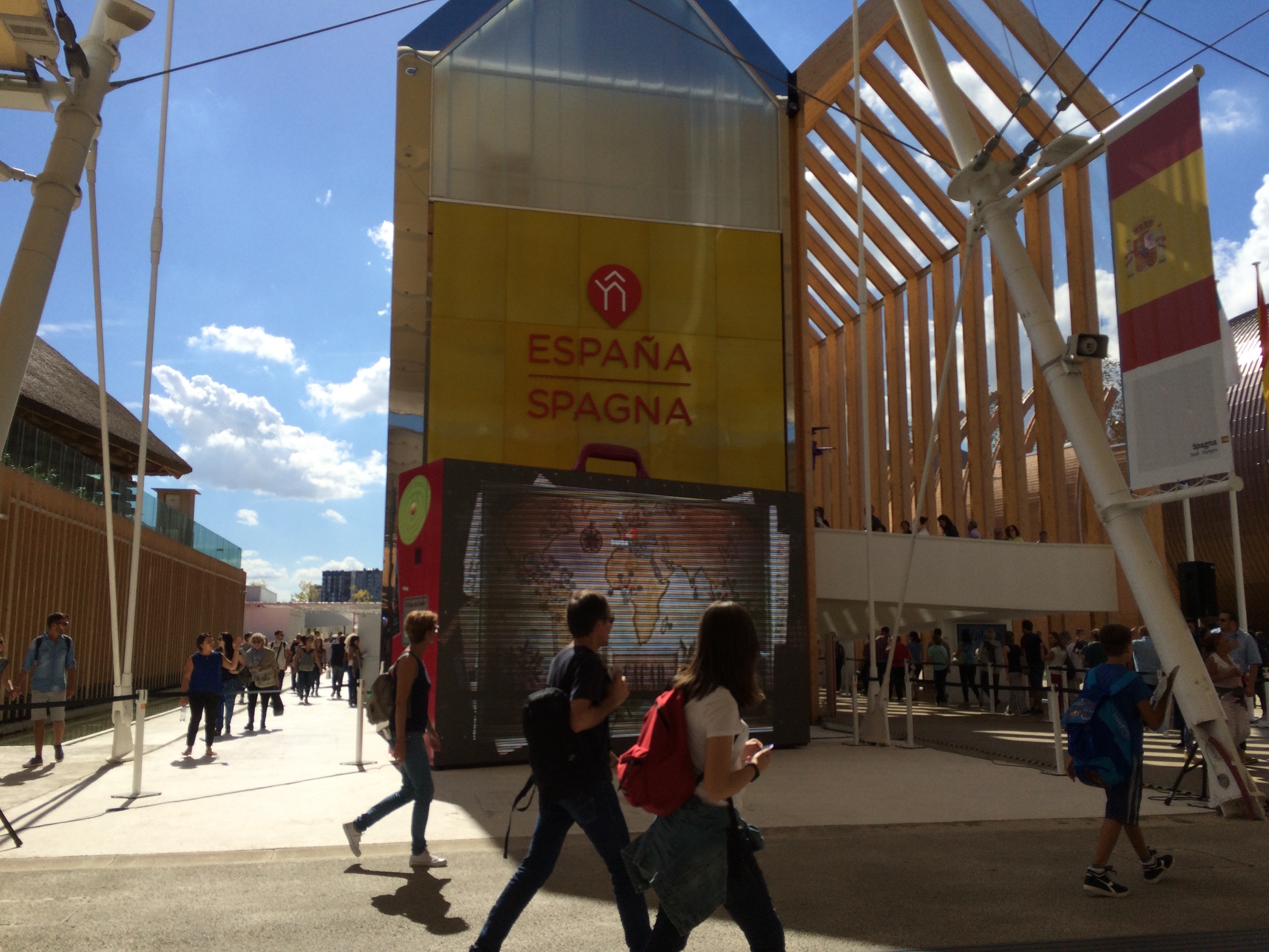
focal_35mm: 29
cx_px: 634
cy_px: 476
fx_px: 1063
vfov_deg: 48.2
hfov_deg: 61.7
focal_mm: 4.15
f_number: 2.2
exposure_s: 1/3731
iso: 32
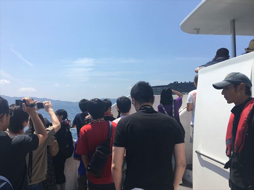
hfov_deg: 61.7
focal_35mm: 29
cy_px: 95
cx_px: 127
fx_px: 213
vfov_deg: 48.2
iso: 25
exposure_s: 1/1972
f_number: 2.2
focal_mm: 4.15
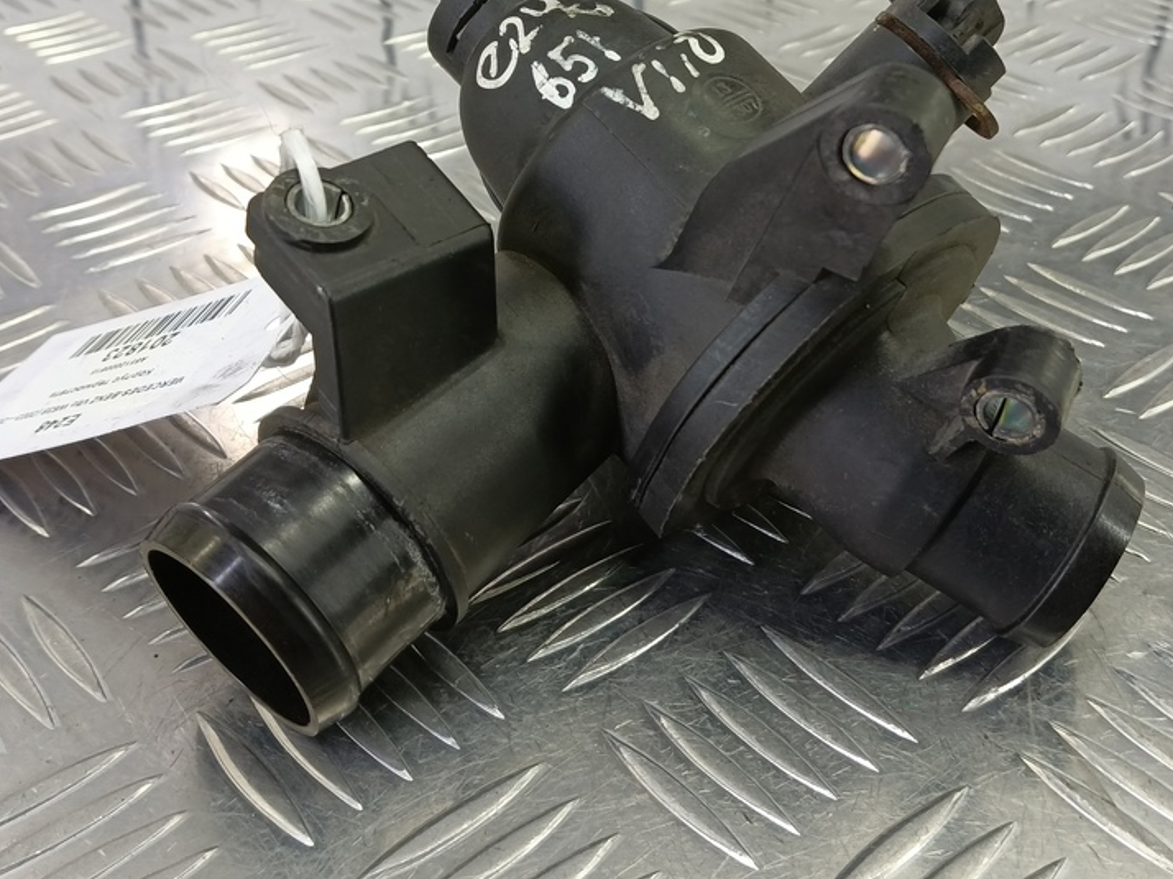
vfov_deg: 42.4
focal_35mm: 33
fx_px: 1118
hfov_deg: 55.2
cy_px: 304
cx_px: 652
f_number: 1.6
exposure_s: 1/50
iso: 164
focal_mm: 4.11
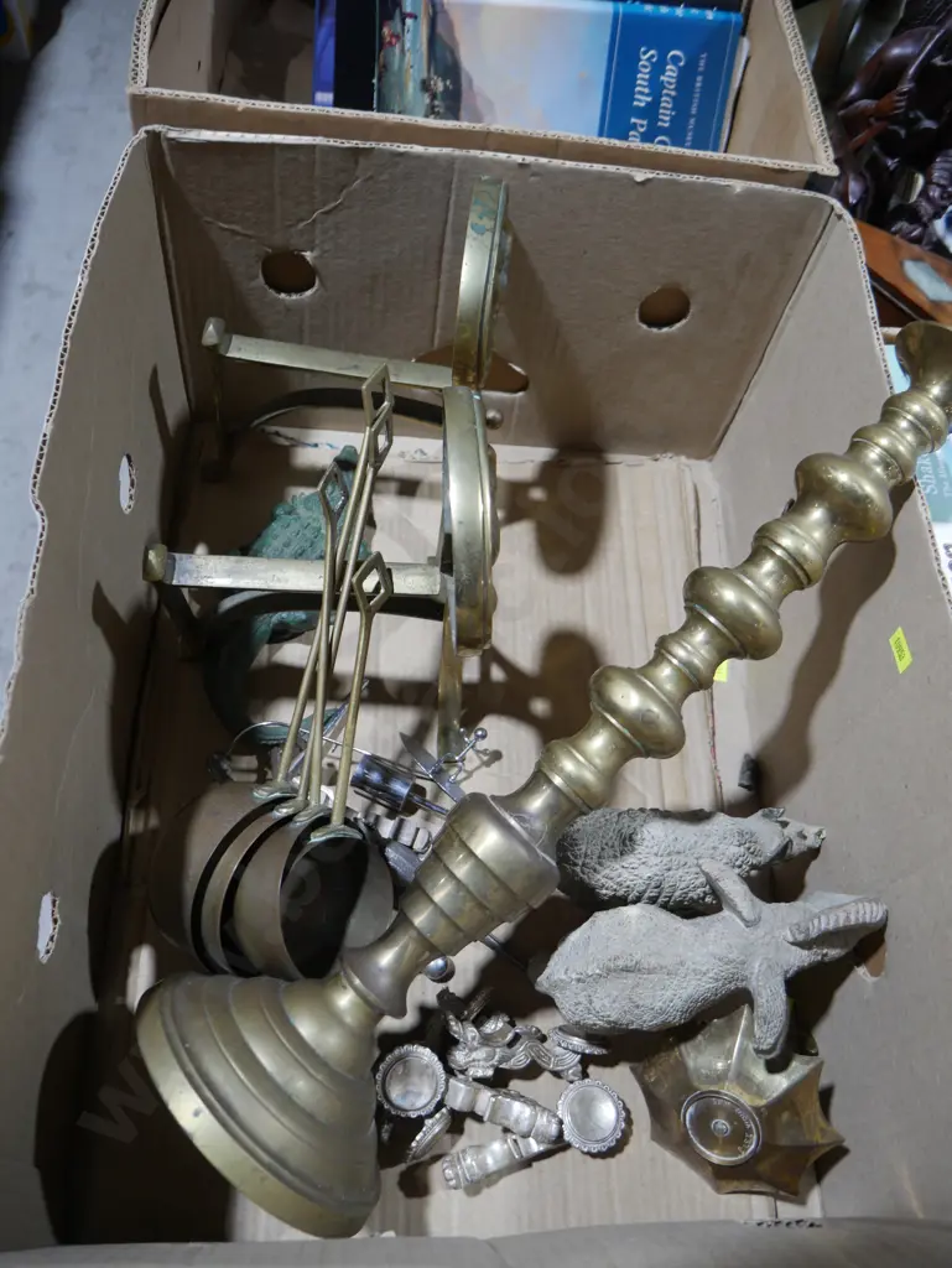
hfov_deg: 49.8
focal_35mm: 28
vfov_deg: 63.4
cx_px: 476
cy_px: 634
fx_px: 1026
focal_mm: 14
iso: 250
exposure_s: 1/60
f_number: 3.5
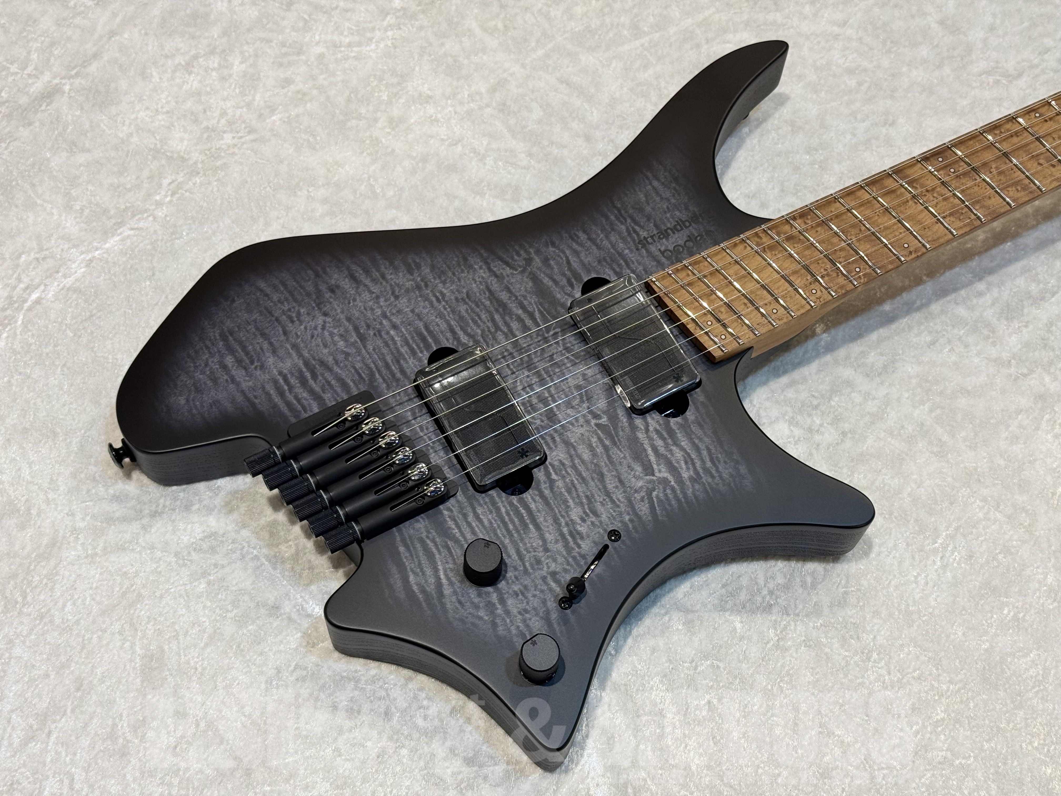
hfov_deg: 39.7
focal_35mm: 48
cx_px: 530
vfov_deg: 30.3
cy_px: 398
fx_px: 1471
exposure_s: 1/60
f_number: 1.78
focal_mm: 6.76
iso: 80
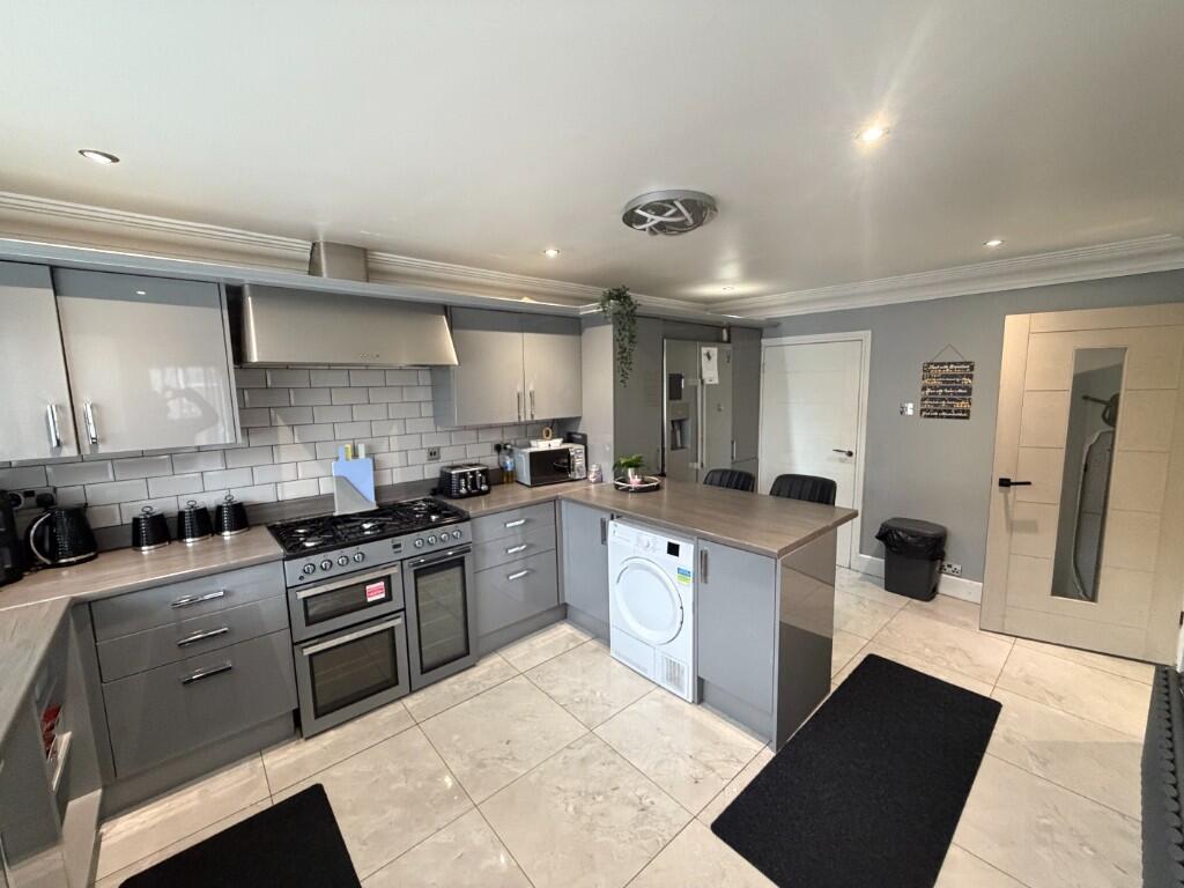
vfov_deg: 85.7
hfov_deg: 102.1
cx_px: 592
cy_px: 444
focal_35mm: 14
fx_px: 479
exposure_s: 1/50
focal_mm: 2.22
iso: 500
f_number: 2.2
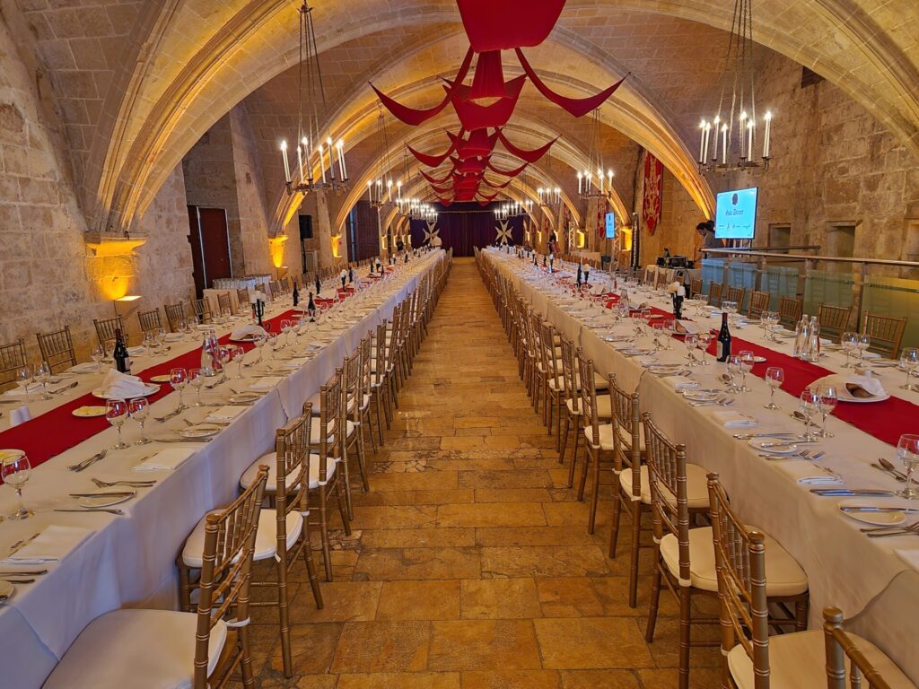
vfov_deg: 58.9
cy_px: 344
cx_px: 460
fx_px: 611
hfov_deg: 73.9
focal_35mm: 23
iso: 800
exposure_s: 1/17
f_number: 1.8
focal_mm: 6.4
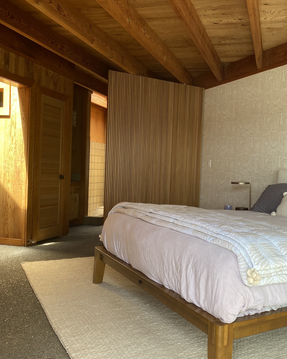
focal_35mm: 34
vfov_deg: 52.8
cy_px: 179
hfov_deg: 42.8
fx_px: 361
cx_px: 189
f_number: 1.8
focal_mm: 4.25
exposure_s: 1/121
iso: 50
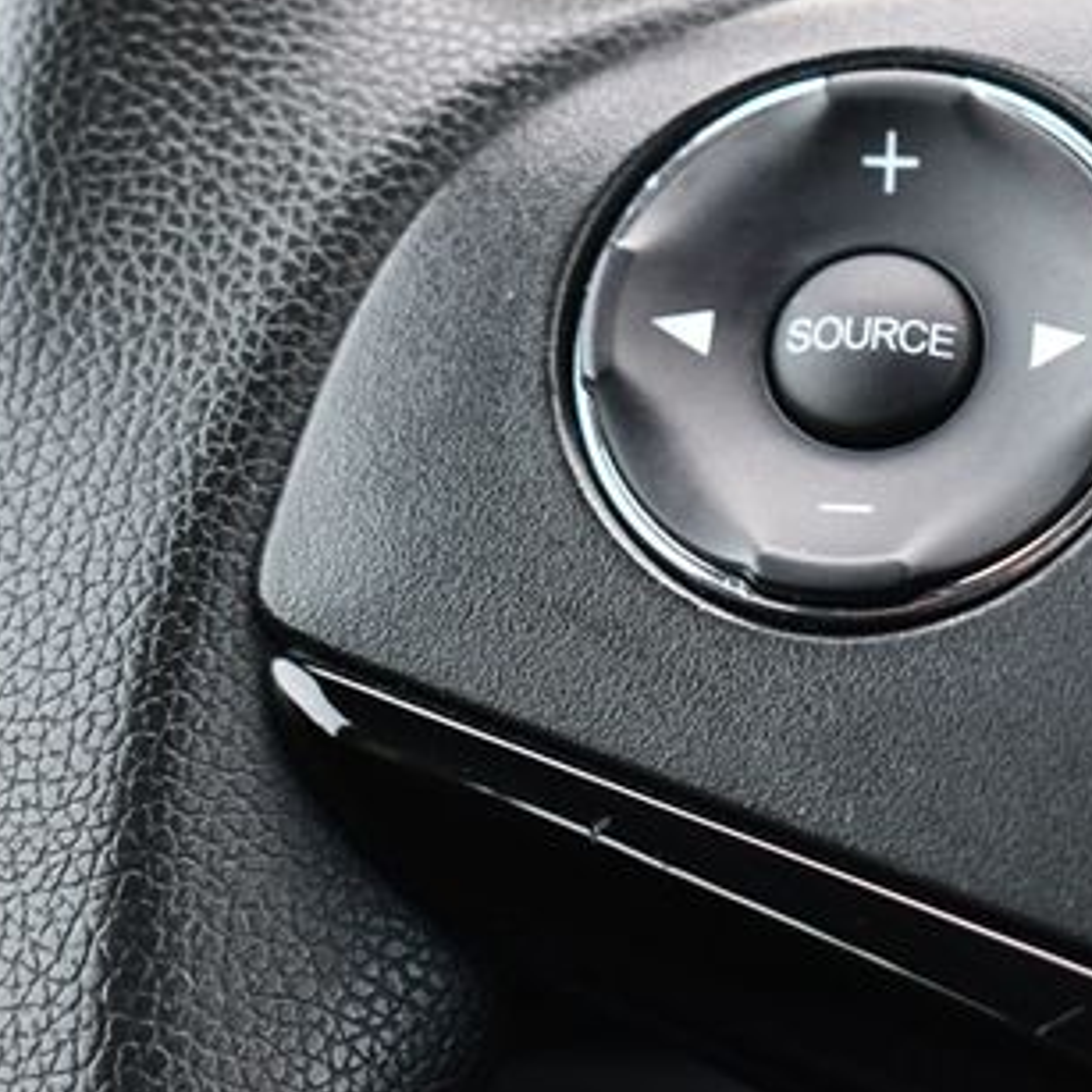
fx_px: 3284
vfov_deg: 18.8
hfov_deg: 18.7
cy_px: 384
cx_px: 914
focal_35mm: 92
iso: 800
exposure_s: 1/160
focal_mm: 35
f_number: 4.5
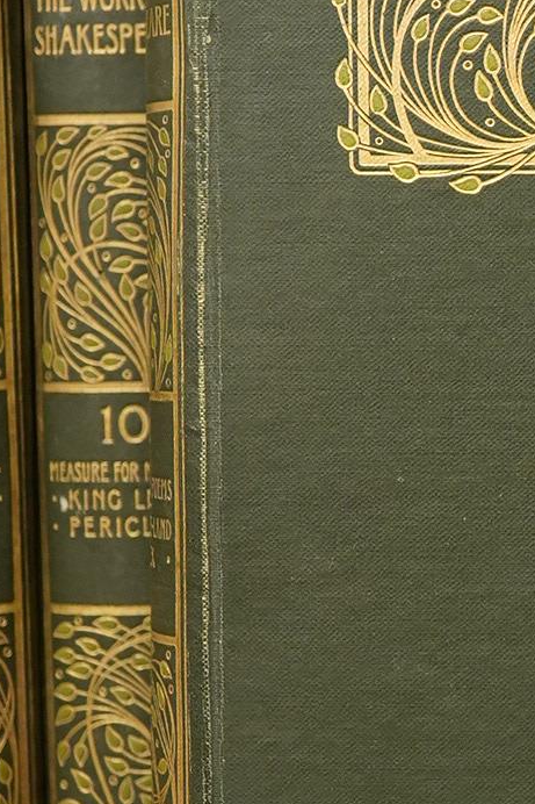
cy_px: 357
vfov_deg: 16.0
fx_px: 2855
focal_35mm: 128
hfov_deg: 10.5
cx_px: 672
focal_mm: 30
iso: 2500
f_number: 6.3
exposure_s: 1/160
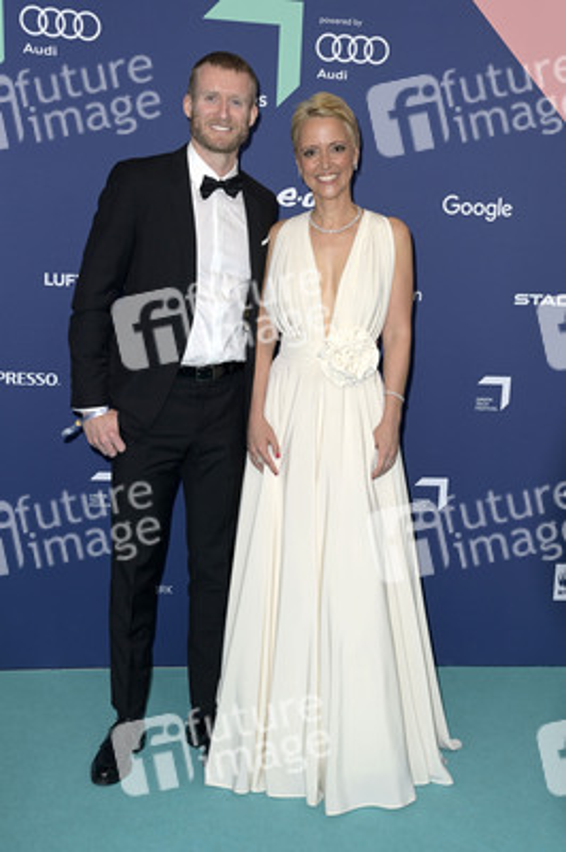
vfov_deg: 38.2
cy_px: 426
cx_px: 283
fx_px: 1228
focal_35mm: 52
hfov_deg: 25.9
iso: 640
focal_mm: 52
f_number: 6.3
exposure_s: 1/250
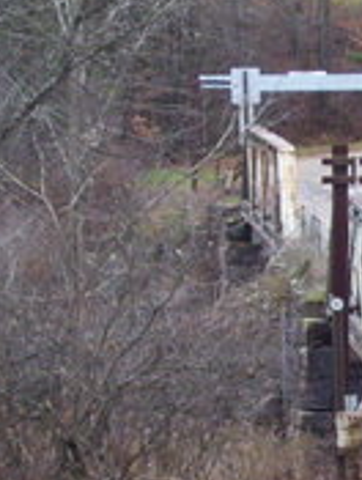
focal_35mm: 297
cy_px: 403
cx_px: 620
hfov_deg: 5.0
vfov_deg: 6.6
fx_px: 4126
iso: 400
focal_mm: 14.3
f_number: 4.3
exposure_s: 1/200
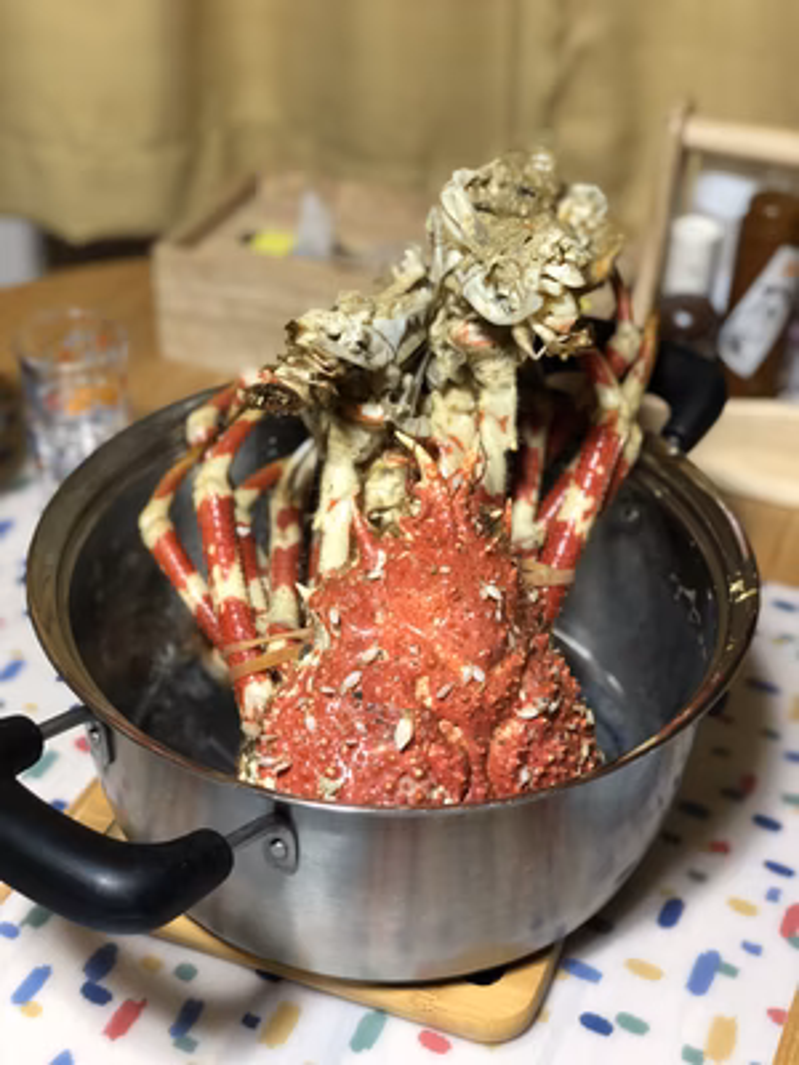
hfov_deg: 28.0
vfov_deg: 36.8
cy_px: 532
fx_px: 1600
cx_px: 400
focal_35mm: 52
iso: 125
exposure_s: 1/33
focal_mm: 6
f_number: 2.4
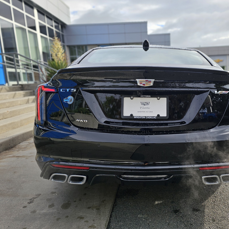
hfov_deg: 56.3
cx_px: 149
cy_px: 118
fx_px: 210
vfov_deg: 57.3
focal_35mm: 28
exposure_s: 1/372
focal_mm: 6.3
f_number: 1.7
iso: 10
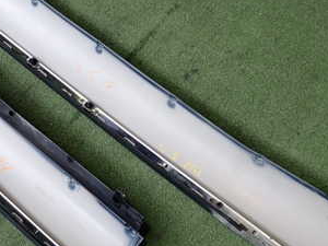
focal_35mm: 60
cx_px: 118
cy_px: 118
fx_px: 569
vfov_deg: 24.4
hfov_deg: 32.0
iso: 200
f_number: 2.3
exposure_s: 1/100
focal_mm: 5.4
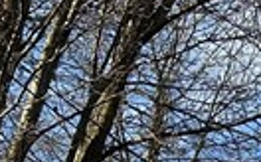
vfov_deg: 6.6
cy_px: 196
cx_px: 755
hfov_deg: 8.9
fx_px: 1406
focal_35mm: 198
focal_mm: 6.86
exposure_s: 1/2591
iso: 80
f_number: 1.78
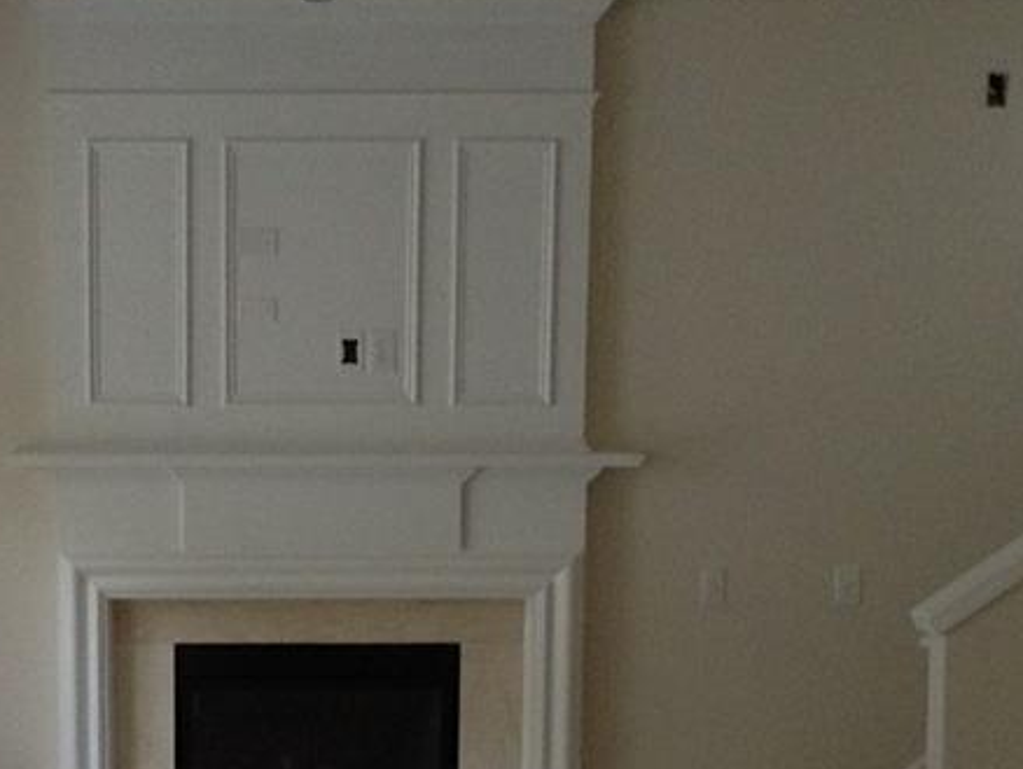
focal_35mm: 77
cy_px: 615
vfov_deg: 19.0
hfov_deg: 25.0
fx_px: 2277
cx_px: 262
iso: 160
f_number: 2.4
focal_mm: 3.3
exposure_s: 1/24
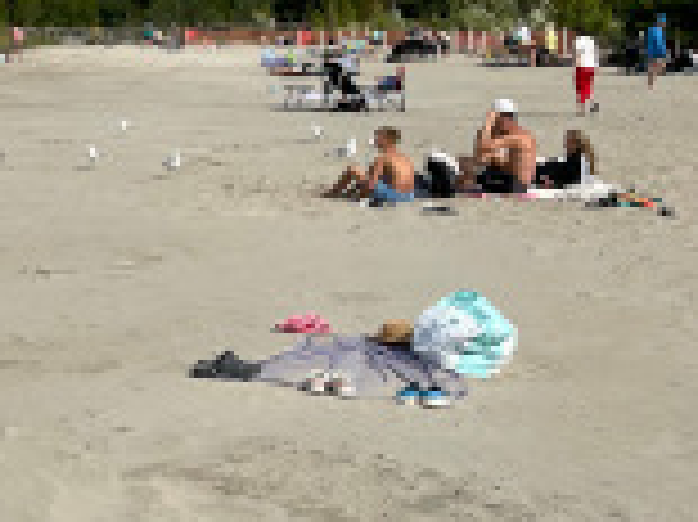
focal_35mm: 84
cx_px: -333
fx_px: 1692
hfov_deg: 20.2
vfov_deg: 17.1
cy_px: -25
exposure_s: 1/6135
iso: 32
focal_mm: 4.2
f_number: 1.6
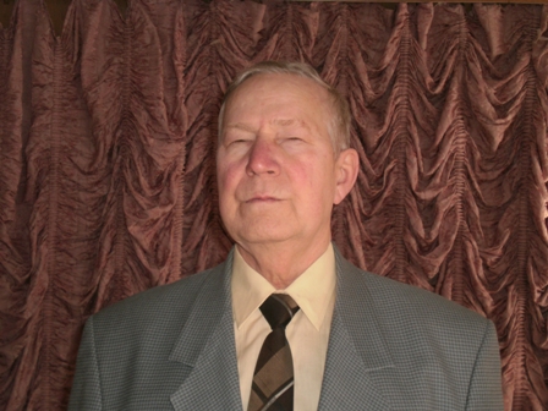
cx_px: 274
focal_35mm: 59
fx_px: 934
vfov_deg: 24.8
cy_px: 206
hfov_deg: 32.7
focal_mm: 10.3
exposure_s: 1/40
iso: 125
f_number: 4.2
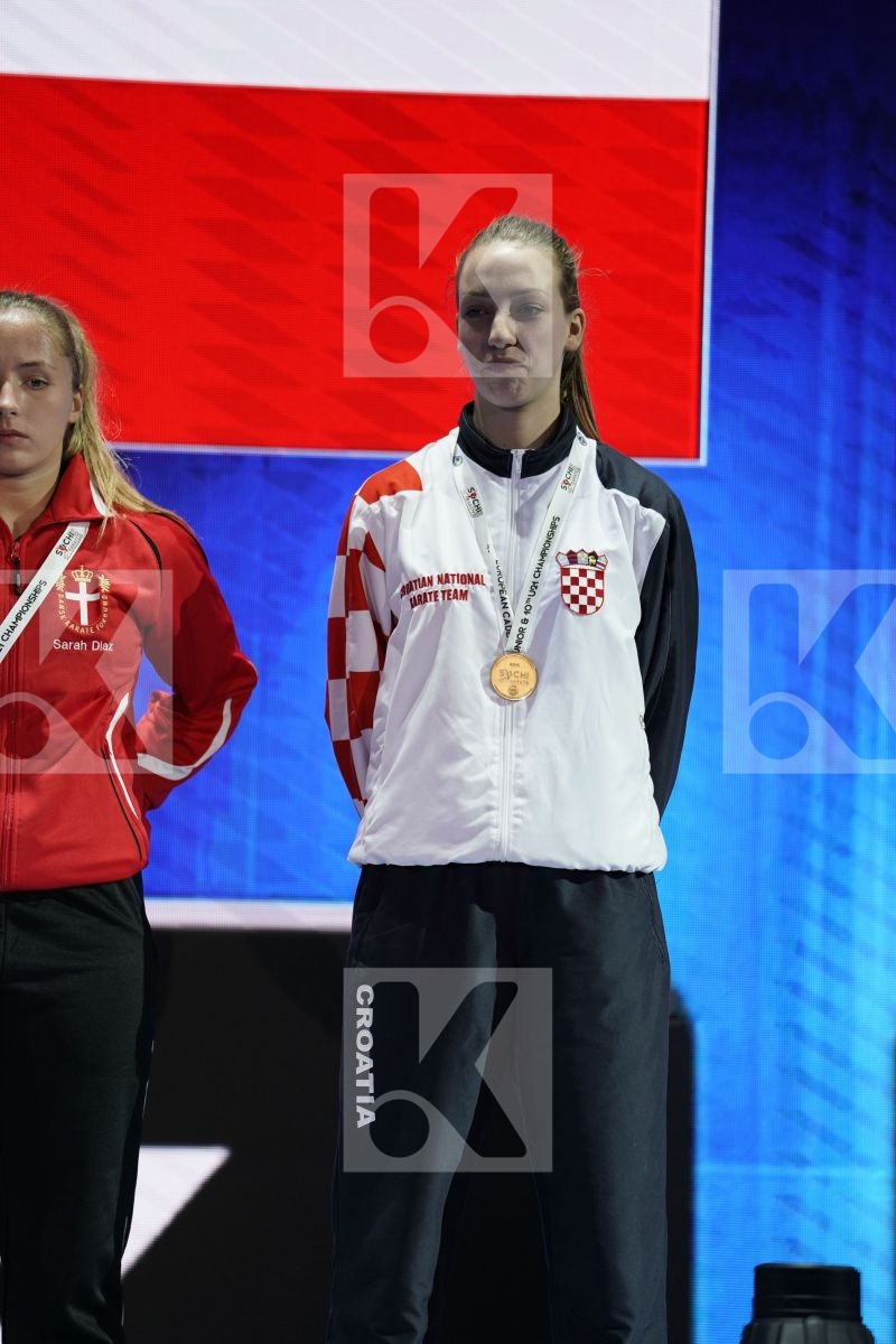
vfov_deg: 10.3
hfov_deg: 6.9
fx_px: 7466
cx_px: 448
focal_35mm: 200
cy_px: 672
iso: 320
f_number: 2.8
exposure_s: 1/250
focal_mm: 200
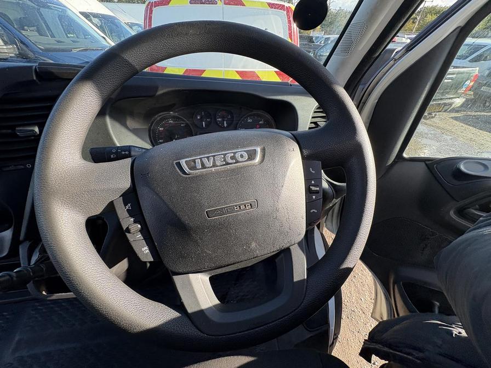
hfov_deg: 102.1
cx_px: 246
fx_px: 199
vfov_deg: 85.7
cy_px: 184
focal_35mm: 14
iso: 40
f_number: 2.2
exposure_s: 1/149
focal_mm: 2.22
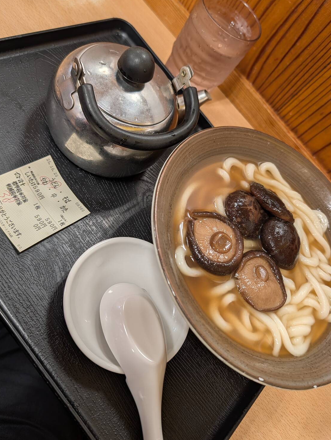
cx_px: 161
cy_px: 225
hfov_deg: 53.2
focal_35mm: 26
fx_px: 331
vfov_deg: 67.2
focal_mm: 6.9
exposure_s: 1/120
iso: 37
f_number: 1.68
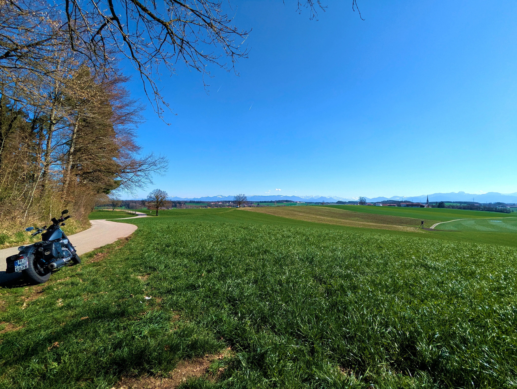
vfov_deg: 78.2
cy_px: 194
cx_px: 258
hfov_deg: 94.4
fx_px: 239
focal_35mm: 16
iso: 50
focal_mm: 2.35
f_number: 2.2
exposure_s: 1/1898
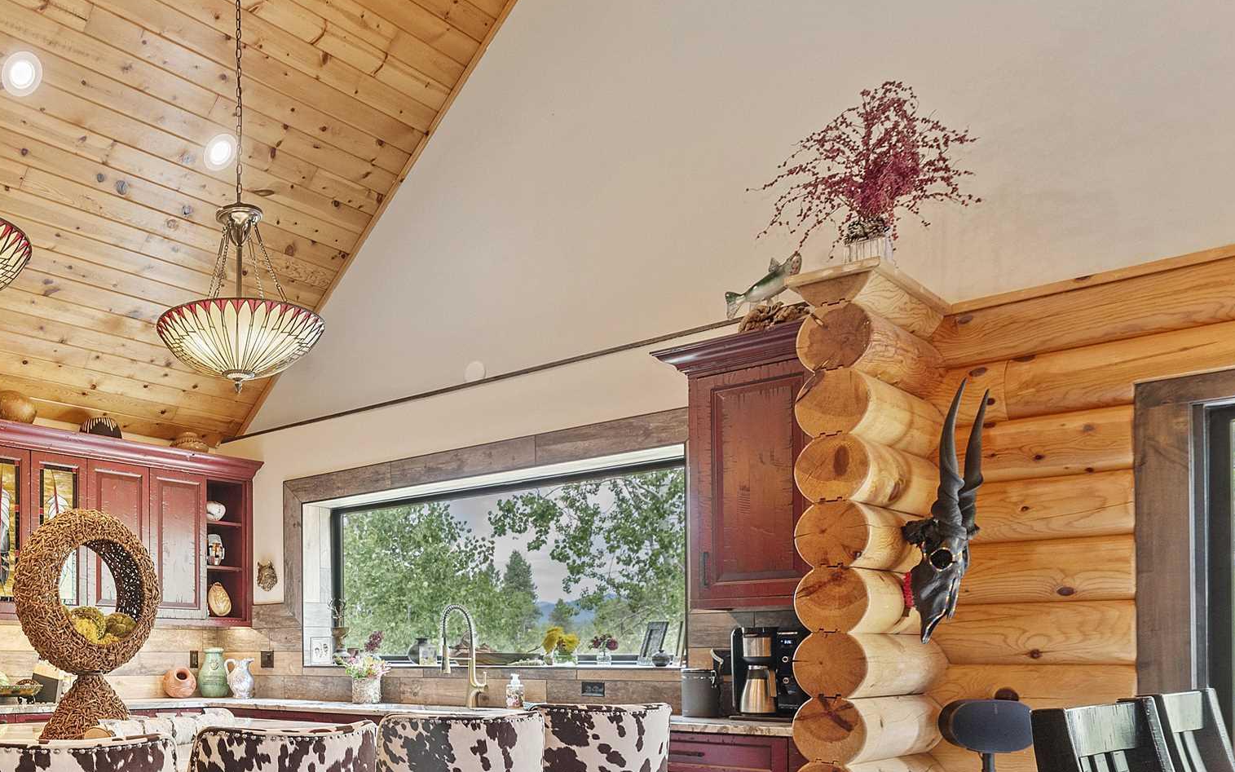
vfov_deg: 38.8
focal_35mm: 31
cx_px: 150
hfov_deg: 54.3
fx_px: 1043
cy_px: 632
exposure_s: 1/2.5
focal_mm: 15
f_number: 6.3
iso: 320
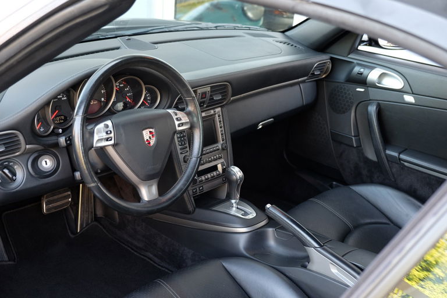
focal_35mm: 47
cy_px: 149
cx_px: 224
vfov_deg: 28.6
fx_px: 584
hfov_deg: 41.9
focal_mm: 31.5
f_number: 3.6
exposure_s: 1/60
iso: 640
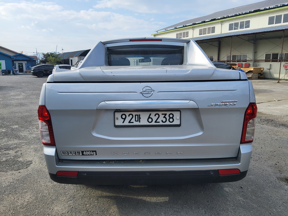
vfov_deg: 53.1
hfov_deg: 67.3
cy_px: 108
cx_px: 144
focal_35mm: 26
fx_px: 216
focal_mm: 3.98
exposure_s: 1/532
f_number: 1.8
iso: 12
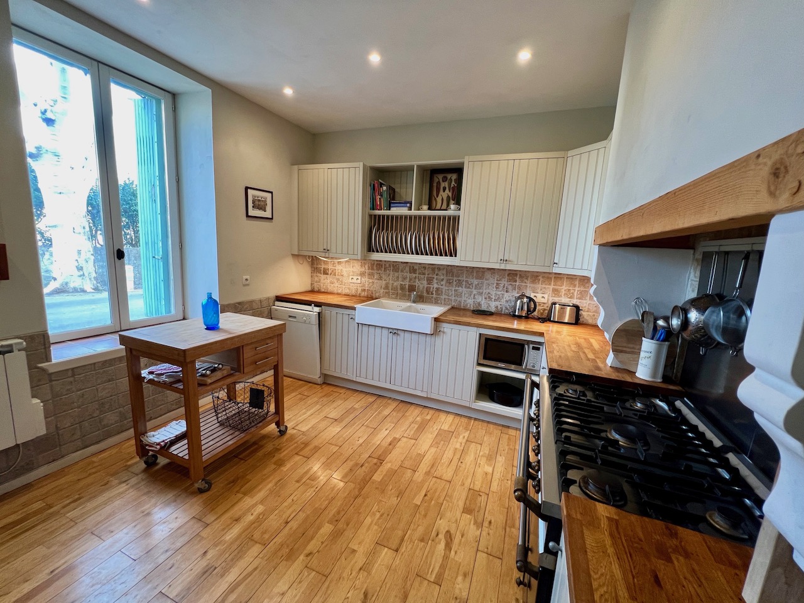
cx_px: 402
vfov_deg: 89.9
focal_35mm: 13
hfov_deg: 106.2
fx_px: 302
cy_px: 302
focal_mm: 1.57
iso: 160
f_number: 1.8
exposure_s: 1/50
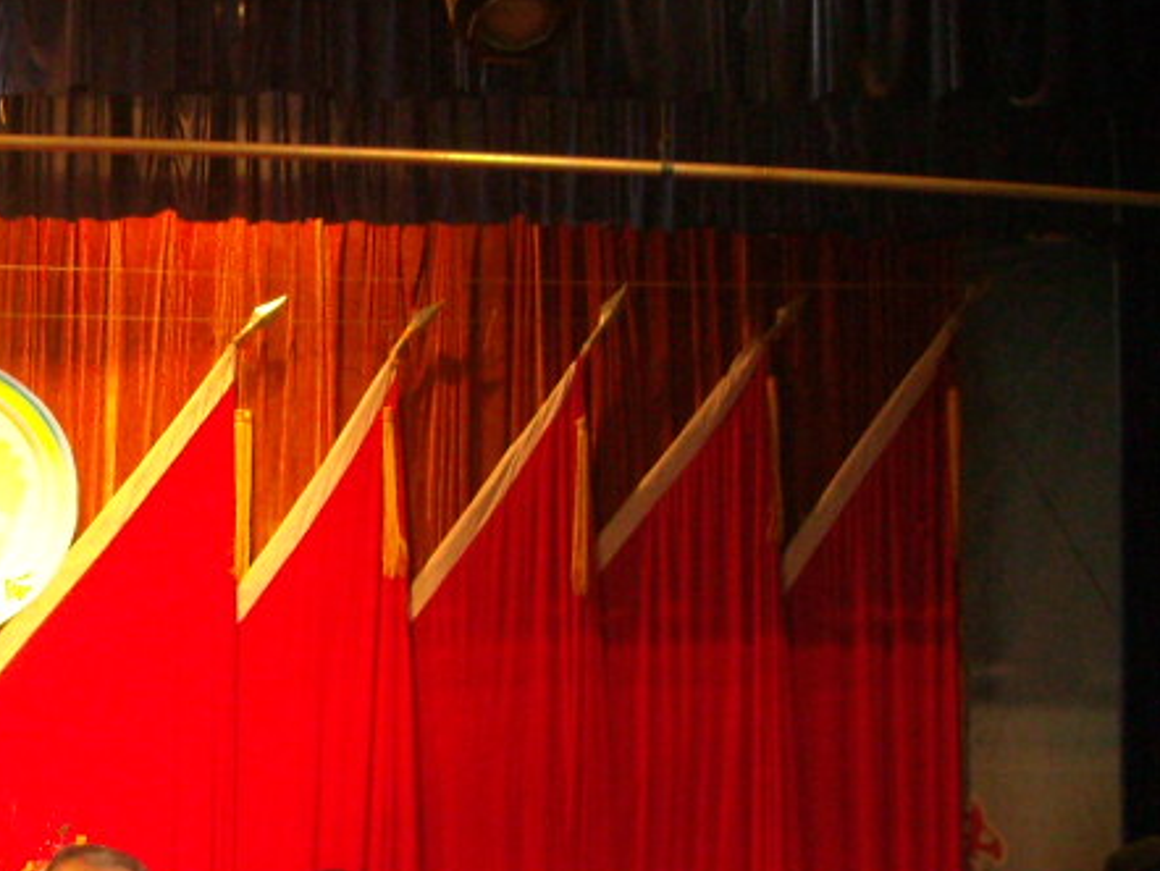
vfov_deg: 17.6
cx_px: -168
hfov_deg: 22.5
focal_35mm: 81
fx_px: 2716
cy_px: 973
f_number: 2.8
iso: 400
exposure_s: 1/38
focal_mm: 5.7
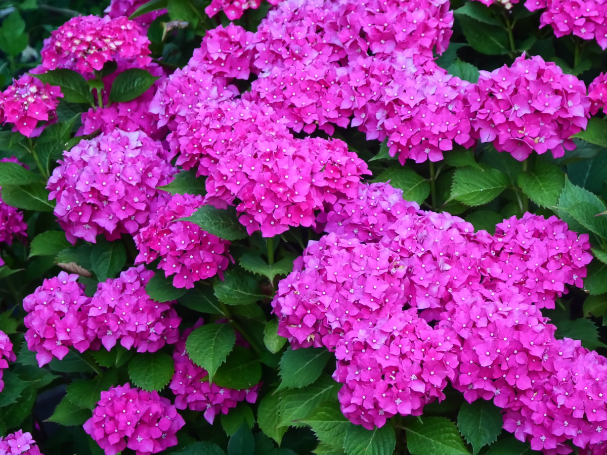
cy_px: 228
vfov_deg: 9.0
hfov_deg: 12.0
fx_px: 2893
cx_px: 304
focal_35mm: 165
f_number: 4.5
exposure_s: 1/500
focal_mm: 57
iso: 2500
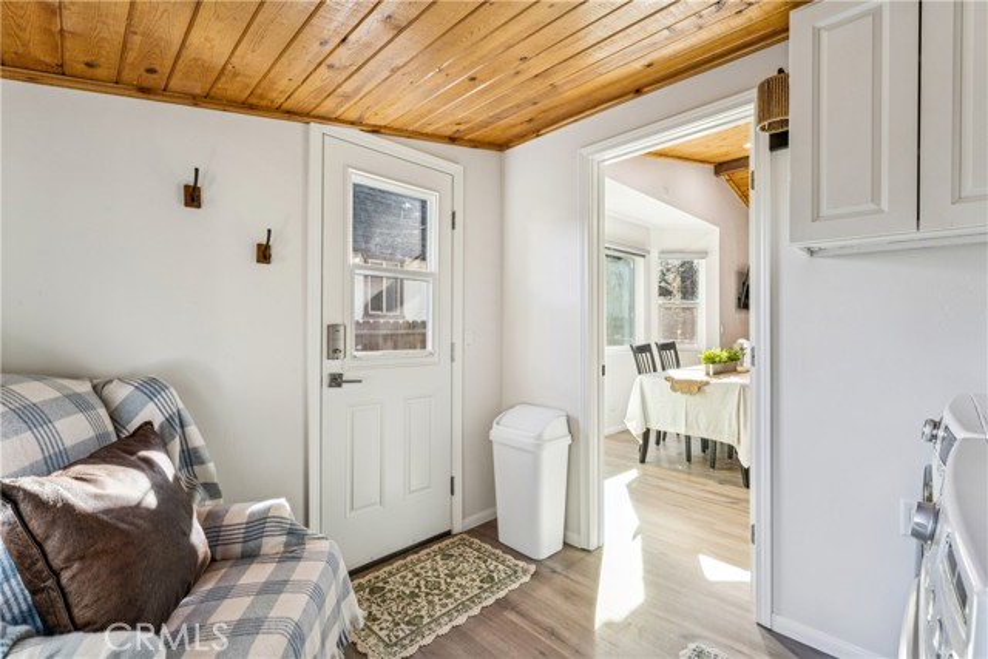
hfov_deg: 96.7
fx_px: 439
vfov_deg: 73.8
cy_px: 330
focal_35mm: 16
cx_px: 494
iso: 100
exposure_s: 1/3.33
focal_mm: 16
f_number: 13
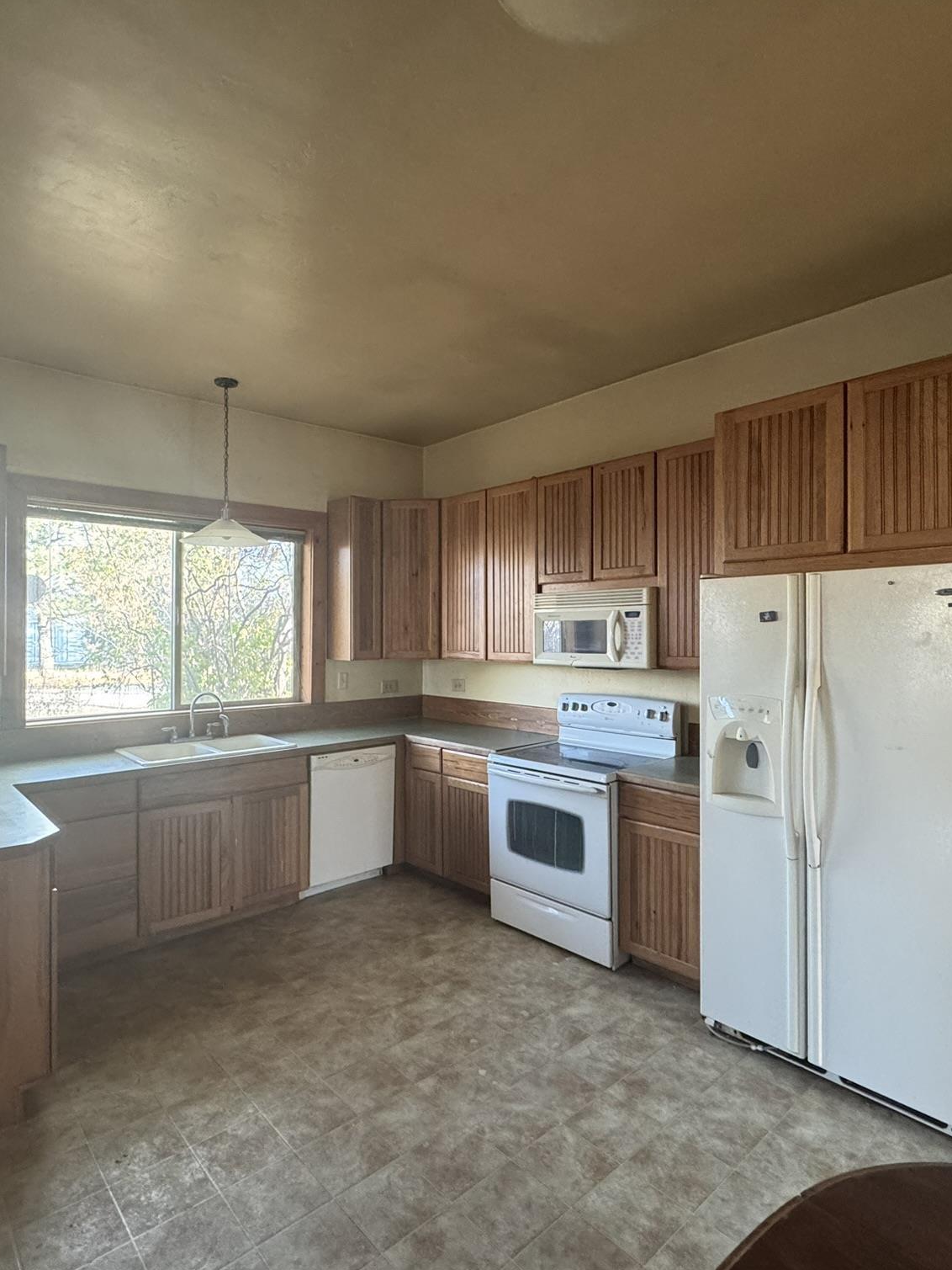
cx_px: 457
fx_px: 697
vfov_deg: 84.7
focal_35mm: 19
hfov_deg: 68.7
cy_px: 639
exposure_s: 1/60
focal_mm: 2.22
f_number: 2.2
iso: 400
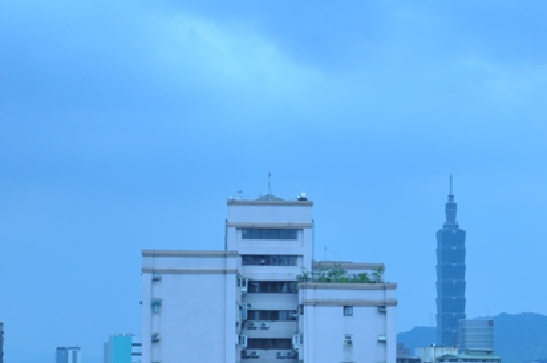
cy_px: 317
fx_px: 1546
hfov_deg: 19.8
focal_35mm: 102
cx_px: 457
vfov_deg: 13.3
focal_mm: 35
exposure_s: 1/60
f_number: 8
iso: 200
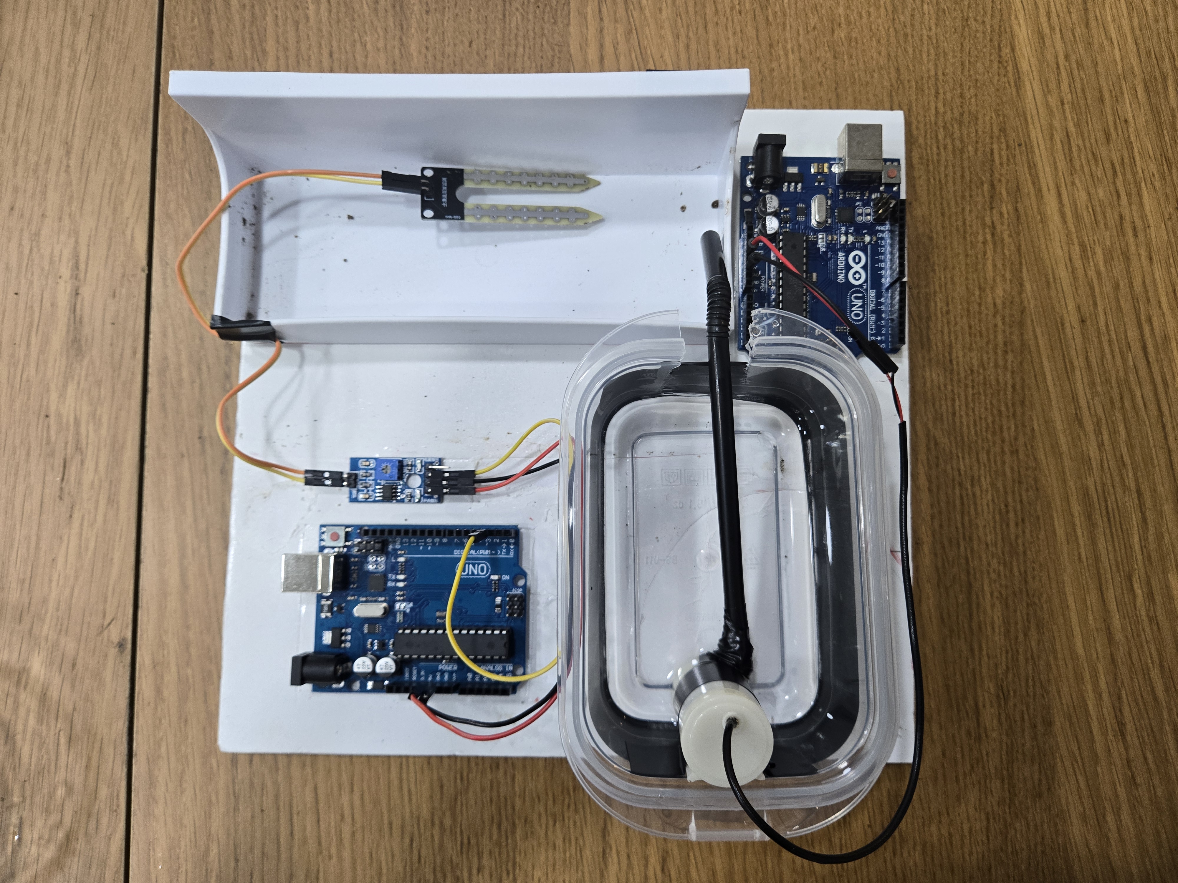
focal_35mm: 23
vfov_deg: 58.9
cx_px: 589
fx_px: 783
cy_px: 442
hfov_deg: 73.9
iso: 200
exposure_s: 1/120
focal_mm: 5.4
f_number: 1.8
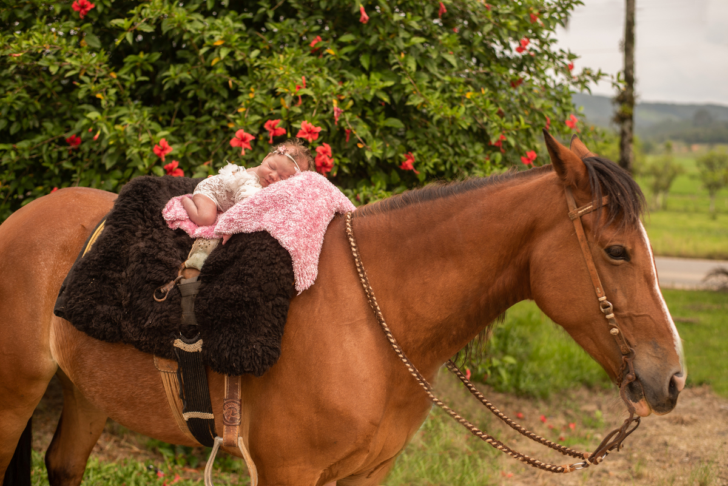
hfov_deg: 39.6
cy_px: 243
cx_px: 364
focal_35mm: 50
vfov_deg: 27.0
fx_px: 1011
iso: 125
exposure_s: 1/640
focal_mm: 50
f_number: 3.2
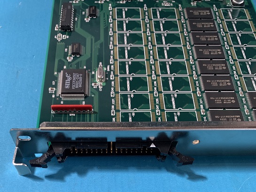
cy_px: 96
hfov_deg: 67.3
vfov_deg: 53.1
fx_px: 192
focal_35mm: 26
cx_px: 128
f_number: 1.8
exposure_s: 1/60
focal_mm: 4.25
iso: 100
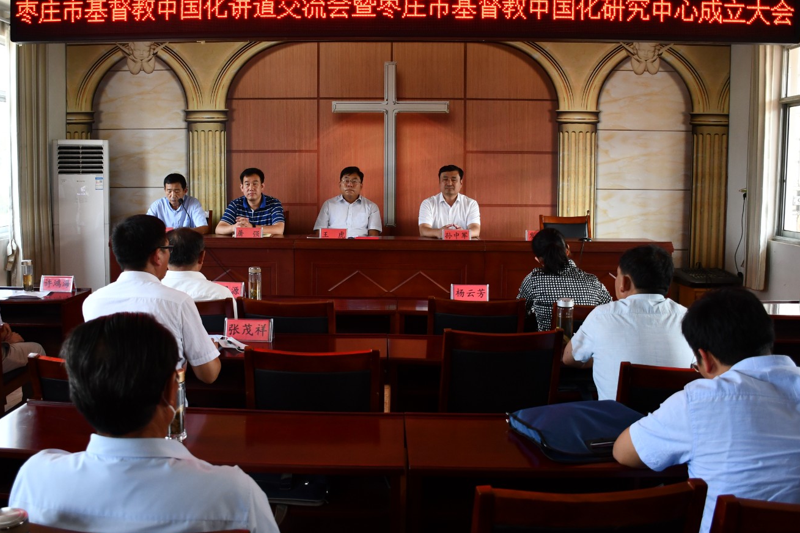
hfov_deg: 57.1
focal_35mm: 33
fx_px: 733
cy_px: 218
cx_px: 359
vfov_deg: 39.8
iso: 560
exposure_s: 1/250
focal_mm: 18
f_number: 3.5
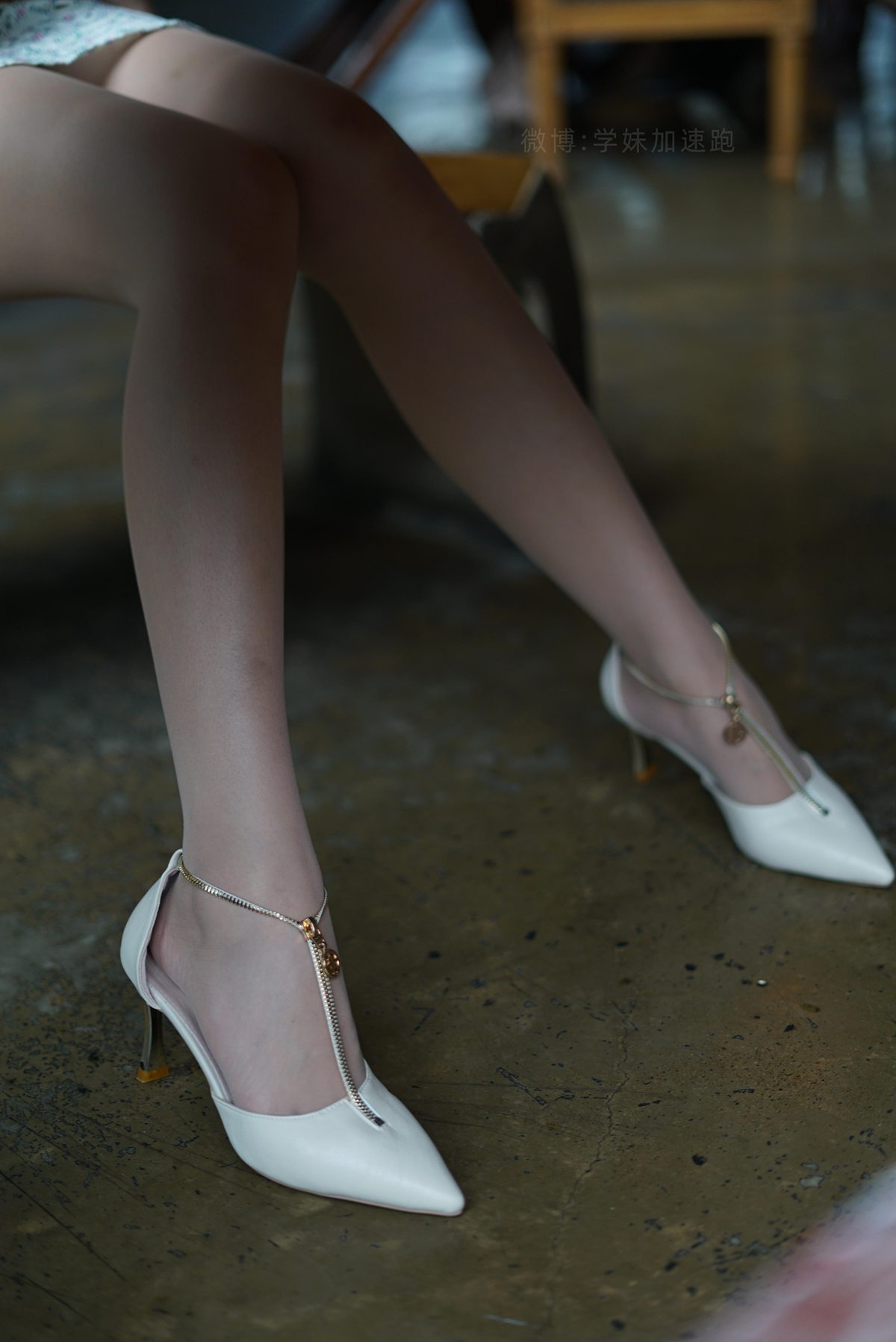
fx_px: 1864
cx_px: 448
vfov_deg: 39.6
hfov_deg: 27.0
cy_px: 671
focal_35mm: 50
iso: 200
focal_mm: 50
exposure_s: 1/100
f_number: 1.8
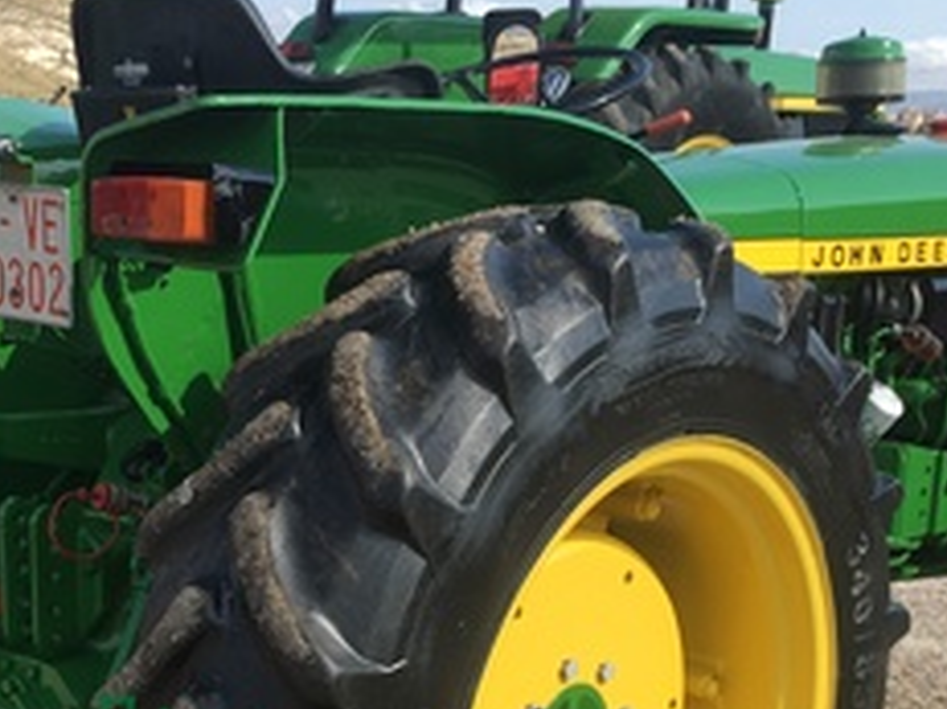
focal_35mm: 69
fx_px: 1887
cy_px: 729
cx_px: 367
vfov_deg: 20.5
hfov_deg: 28.1
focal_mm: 4.15
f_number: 2.2
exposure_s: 1/855
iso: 25
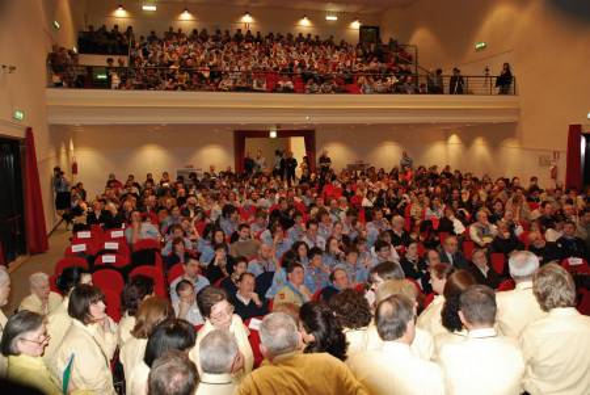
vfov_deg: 43.7
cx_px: 295
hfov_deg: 61.9
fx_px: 492
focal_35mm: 30
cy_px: 198
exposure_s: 1/60
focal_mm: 20
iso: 1000
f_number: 5
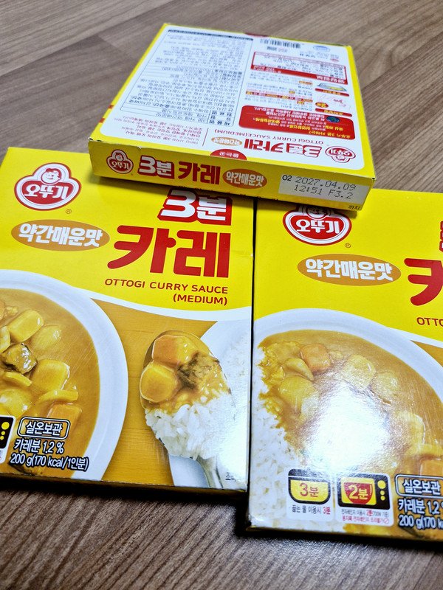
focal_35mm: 23
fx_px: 392
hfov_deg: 58.9
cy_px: 295
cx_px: 222
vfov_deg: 73.9
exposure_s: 1/120
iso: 160
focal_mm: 5.54
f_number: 1.8
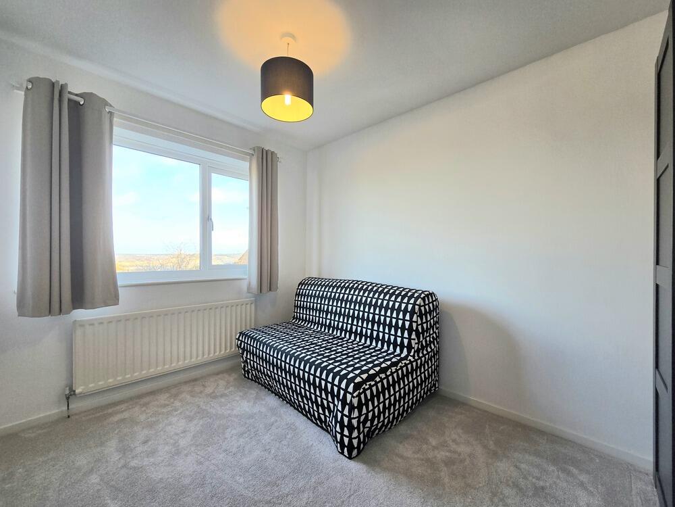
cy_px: 254
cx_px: 338
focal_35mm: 13
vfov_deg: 89.9
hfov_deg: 106.2
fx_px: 253
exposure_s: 1/100
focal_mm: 2.2
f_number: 2.2
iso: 64
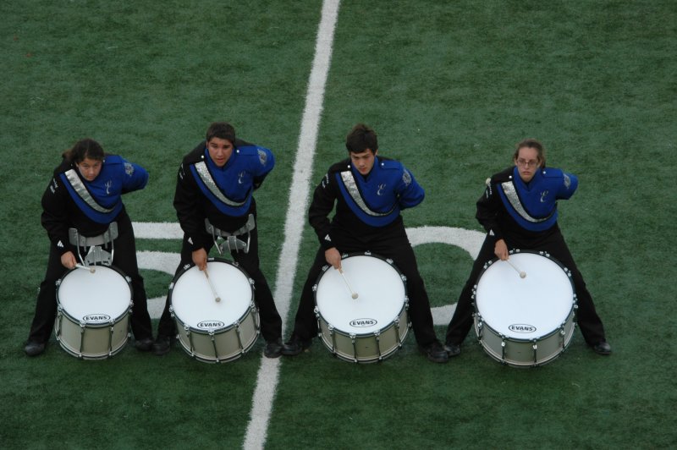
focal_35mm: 360
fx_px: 6764
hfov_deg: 5.7
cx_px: 338
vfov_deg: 3.8
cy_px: 225
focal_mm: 240
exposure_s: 1/320
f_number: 5.6
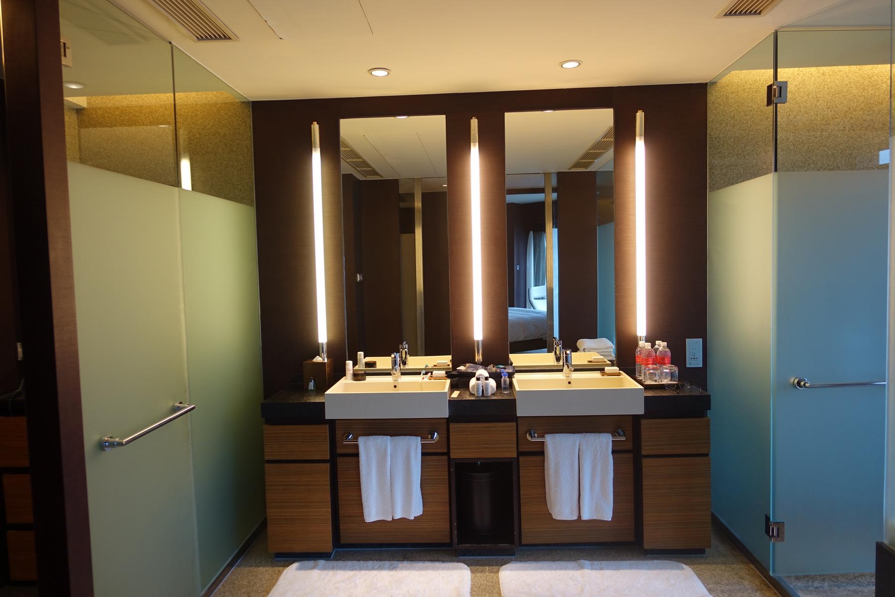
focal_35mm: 24
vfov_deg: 53.1
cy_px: 298
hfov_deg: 73.7
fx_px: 597
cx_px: 448
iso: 160
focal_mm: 8.8
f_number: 1.8
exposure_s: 1/30
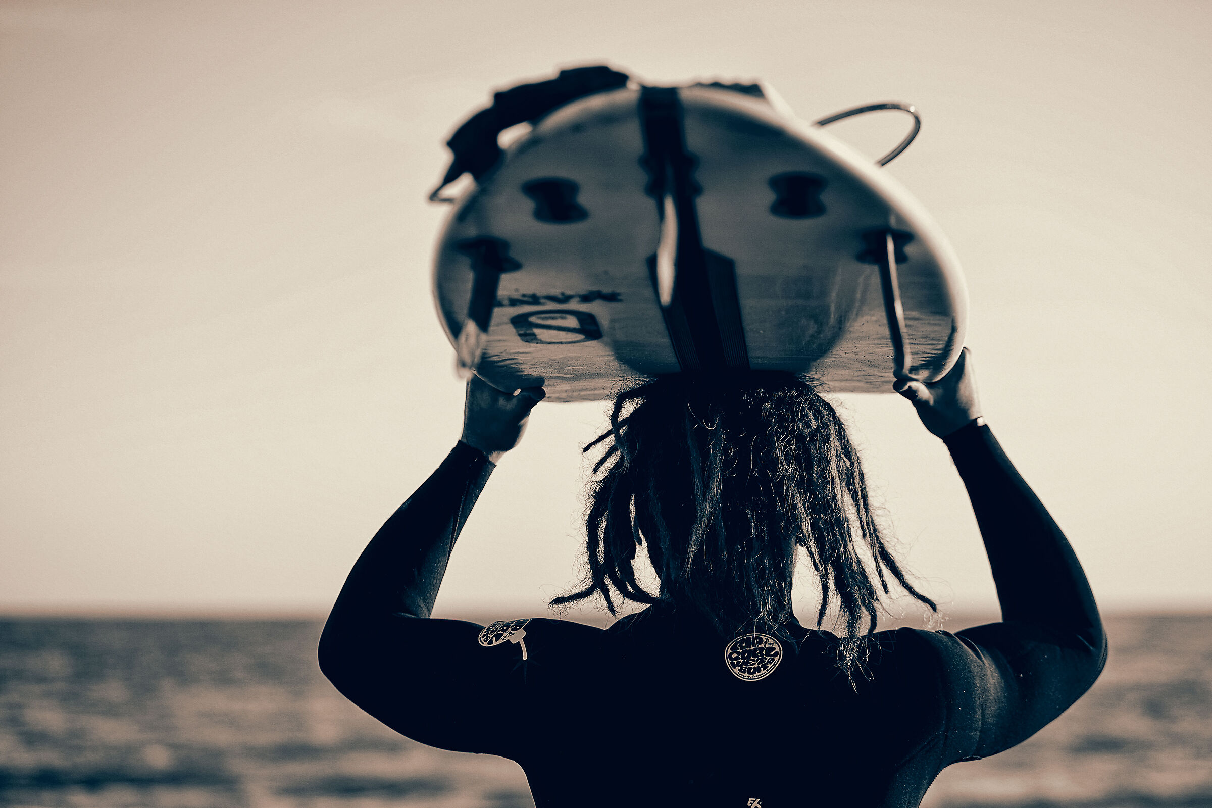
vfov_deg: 16.1
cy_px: 404
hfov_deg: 23.9
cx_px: 606
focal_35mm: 85
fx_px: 2861
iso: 125
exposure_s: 1/500
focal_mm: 85
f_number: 3.2
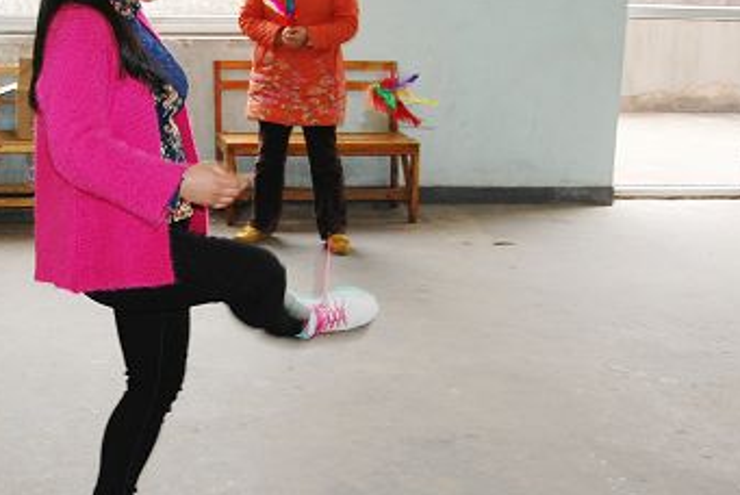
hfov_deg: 33.8
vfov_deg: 23.4
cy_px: 182
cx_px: 187
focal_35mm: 58
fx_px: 1193
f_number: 3.8
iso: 400
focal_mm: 22
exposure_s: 1/60
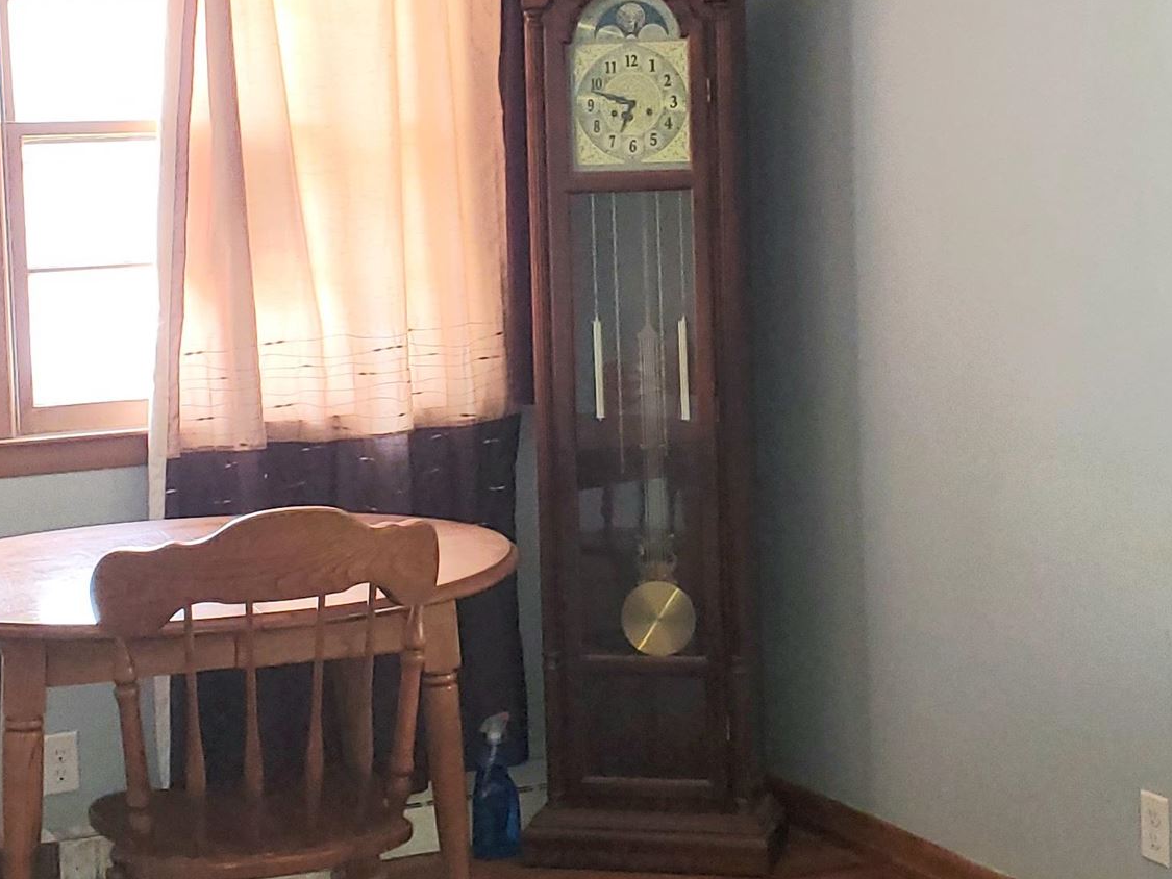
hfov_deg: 27.4
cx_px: 574
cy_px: 313
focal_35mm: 71
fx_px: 2404
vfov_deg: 20.7
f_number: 2.4
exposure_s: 1/24
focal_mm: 4.3
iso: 160
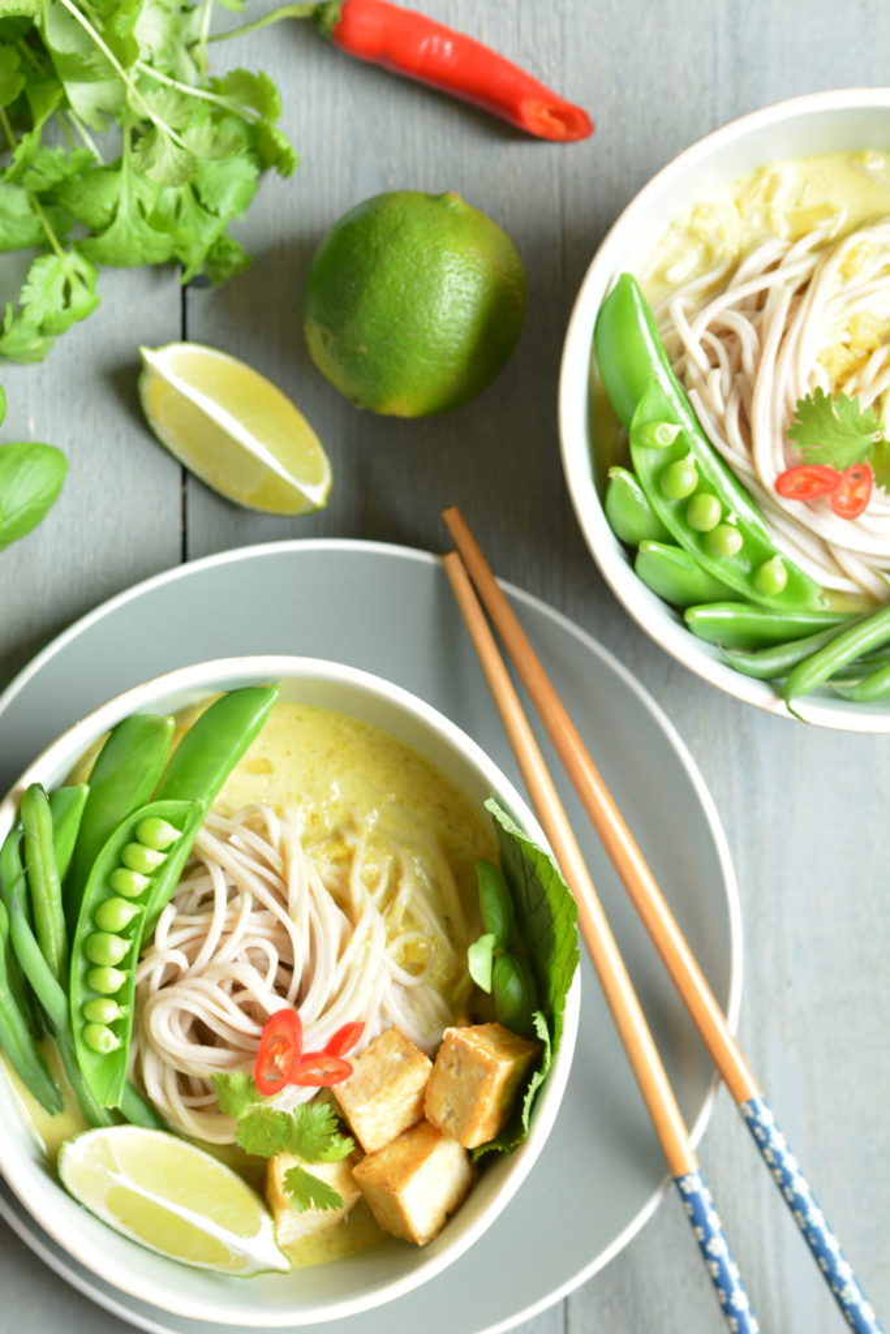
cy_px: 667
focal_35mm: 158
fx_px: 5838
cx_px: 445
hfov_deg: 8.7
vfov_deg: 13.0
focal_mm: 105
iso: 200
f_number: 5.6
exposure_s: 1/25
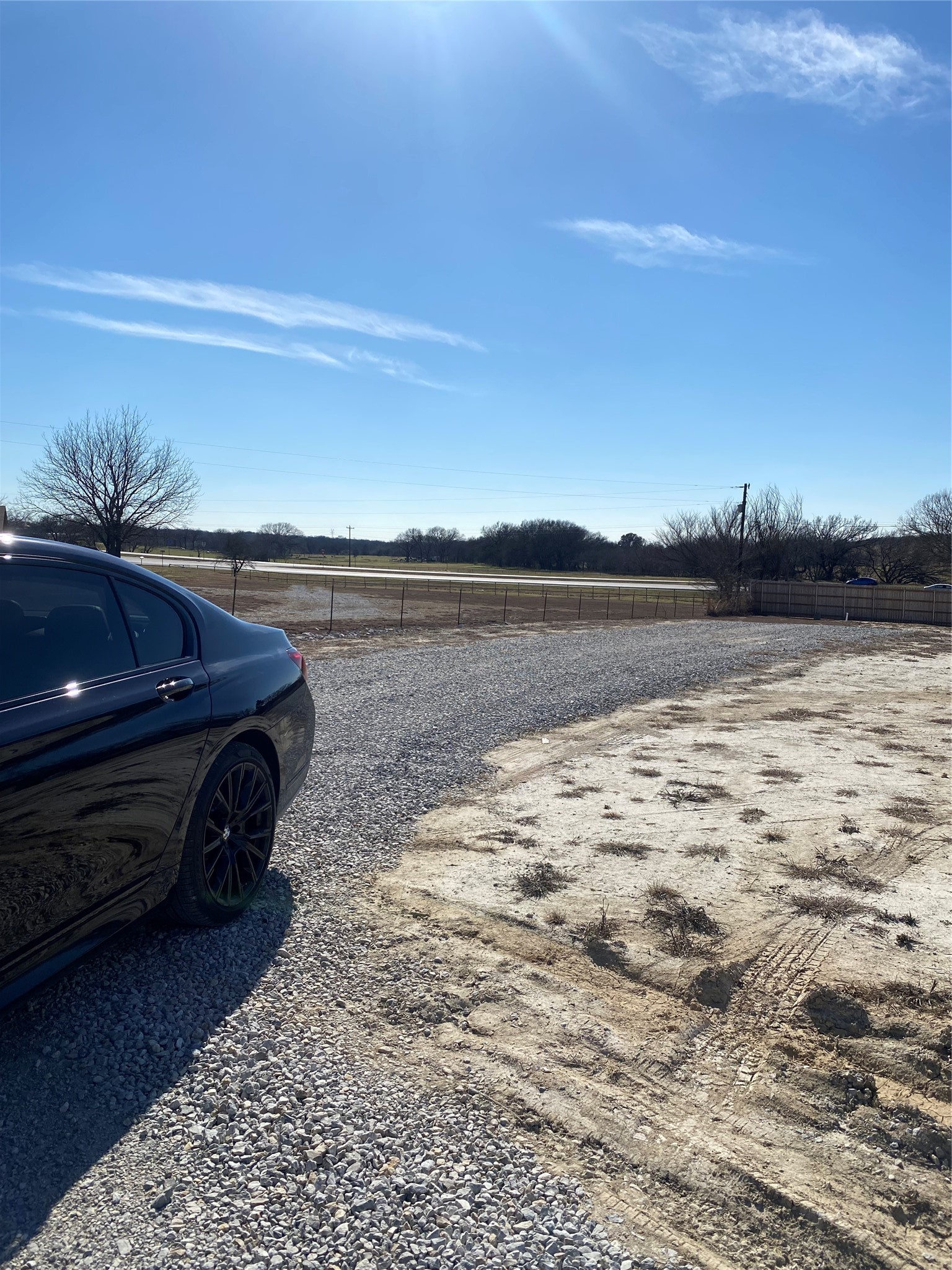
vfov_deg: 67.3
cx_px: 476
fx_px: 953
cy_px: 635
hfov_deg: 53.1
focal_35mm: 26
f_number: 1.8
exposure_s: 1/6757
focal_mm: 4.25
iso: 32
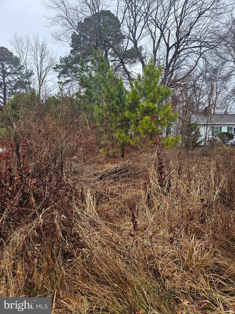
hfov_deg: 58.9
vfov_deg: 73.9
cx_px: 118
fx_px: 208
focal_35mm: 23
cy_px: 157
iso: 25
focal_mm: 5.4
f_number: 1.8
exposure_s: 1/183
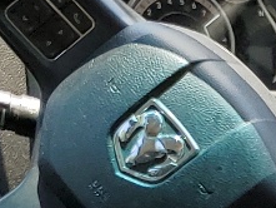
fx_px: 1500
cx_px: 834
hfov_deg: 8.7
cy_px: 539
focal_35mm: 188
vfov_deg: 7.3
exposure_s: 1/417
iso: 50
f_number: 1.5
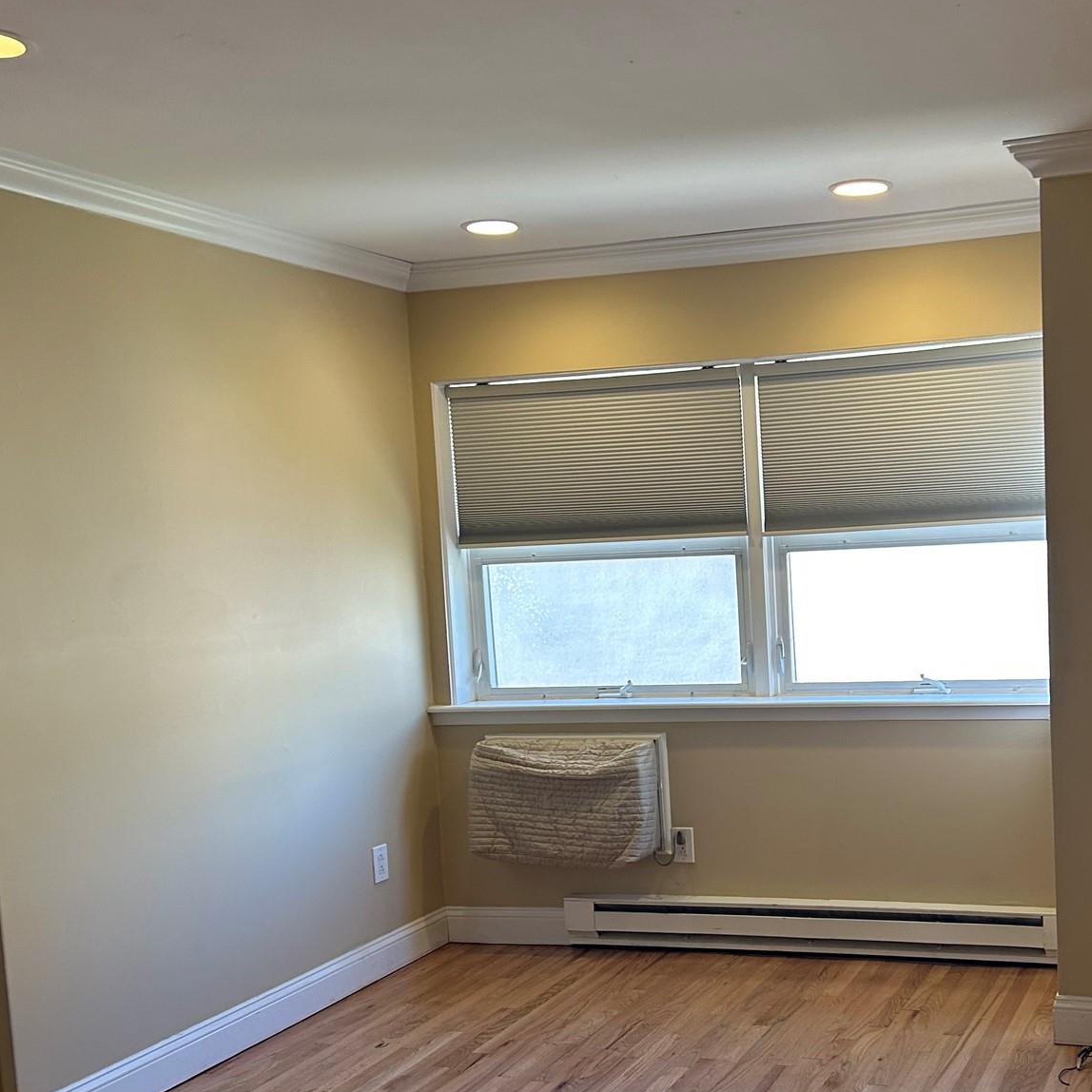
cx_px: 808
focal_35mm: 41
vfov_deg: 40.7
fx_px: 1463
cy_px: 675
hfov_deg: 39.9
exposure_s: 1/120
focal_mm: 5.7
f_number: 1.5
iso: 125
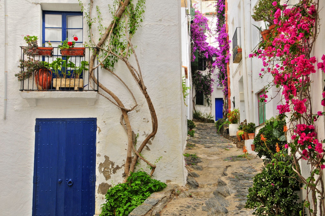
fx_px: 419
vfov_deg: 28.9
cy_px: 108
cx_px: 162
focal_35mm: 46
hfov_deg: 42.4
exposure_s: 1/125
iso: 200
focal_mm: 31
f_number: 8
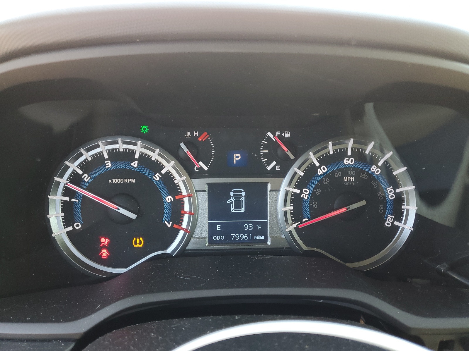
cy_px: 176
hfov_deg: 67.3
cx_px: 234
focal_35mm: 26
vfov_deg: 53.1
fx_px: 352
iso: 54
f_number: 1.5
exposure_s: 1/60.2
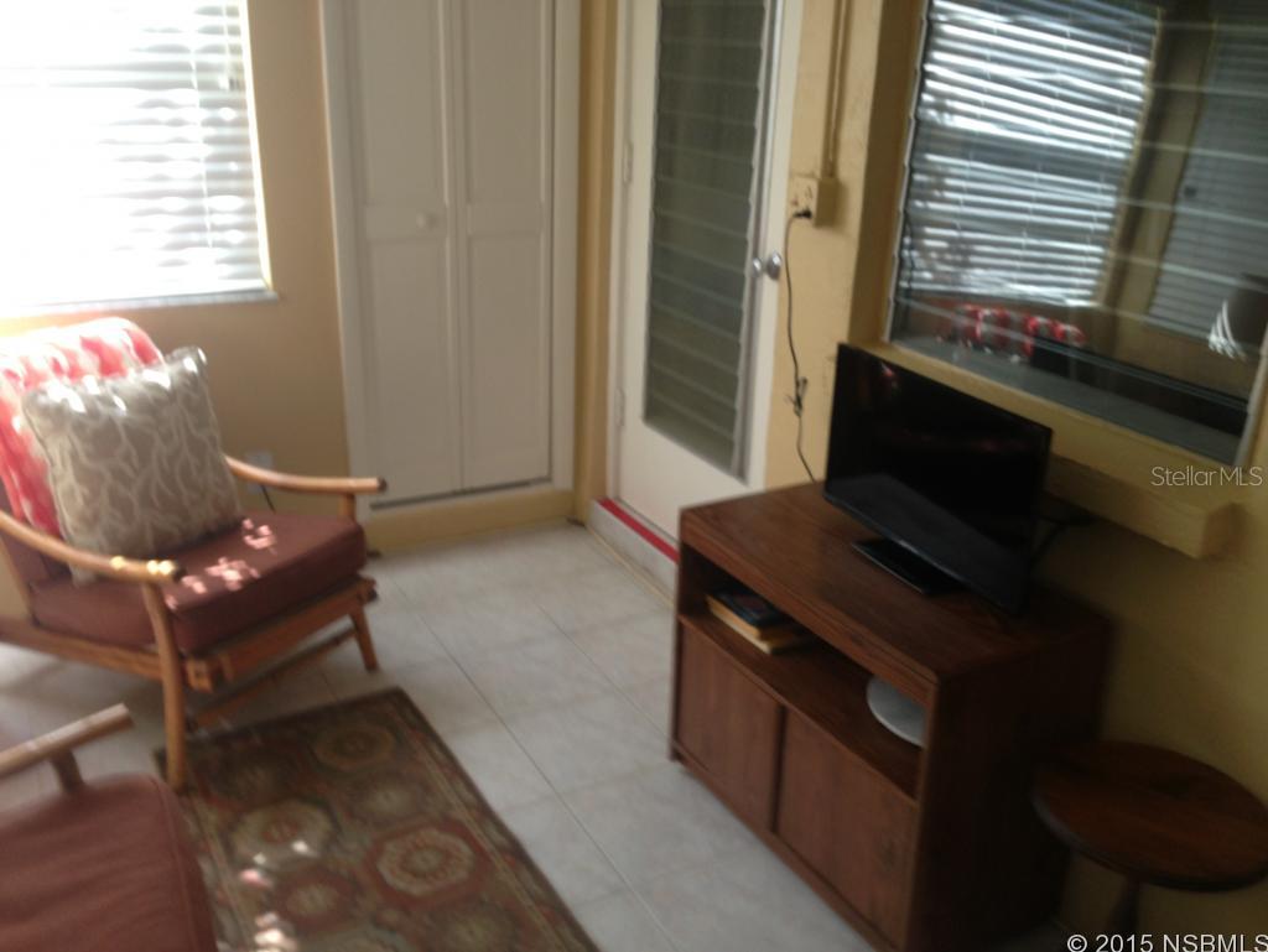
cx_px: 634
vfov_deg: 43.0
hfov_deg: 55.3
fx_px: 1209
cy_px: 476
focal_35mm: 33
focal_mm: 4.13
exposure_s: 1/20
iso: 64
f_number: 2.4
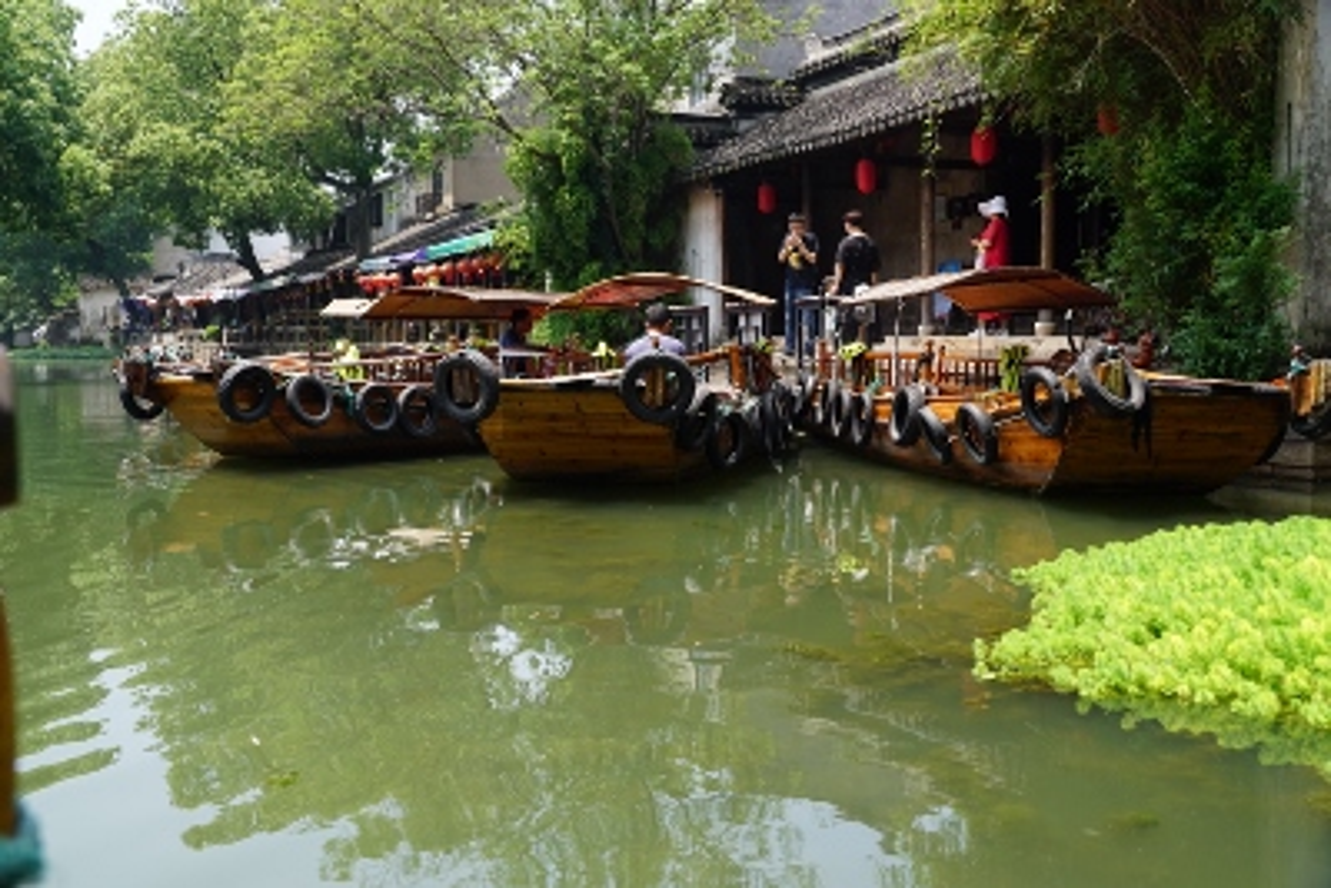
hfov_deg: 49.5
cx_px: 666
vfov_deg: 34.2
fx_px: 1442
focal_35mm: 39
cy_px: 444
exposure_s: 1/100
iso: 100
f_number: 7.1
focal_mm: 26
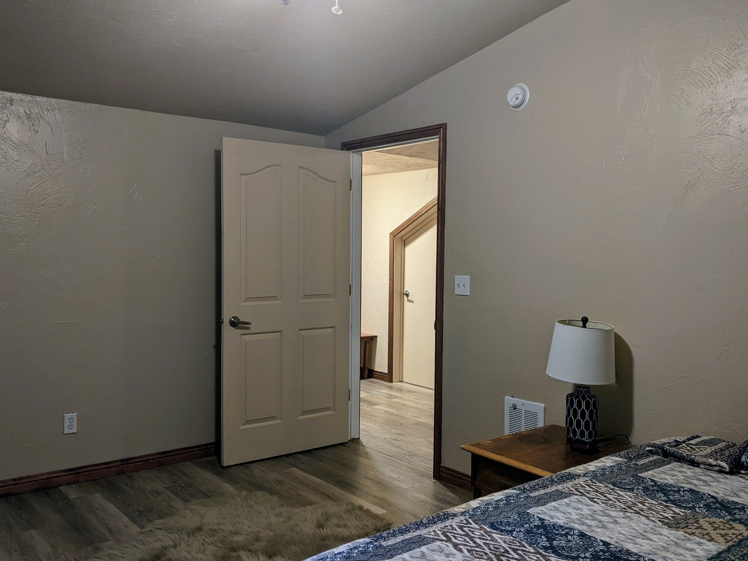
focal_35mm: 31
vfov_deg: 45.4
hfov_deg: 58.3
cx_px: 405
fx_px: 670
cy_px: 282
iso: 126
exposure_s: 1/24
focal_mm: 4.44
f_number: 1.8
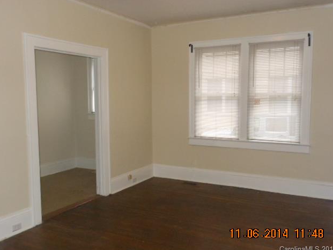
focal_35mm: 34
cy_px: 126
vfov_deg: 41.8
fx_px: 327
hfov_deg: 53.9
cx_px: 169
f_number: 4
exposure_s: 1/25
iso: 500
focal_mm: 5.9
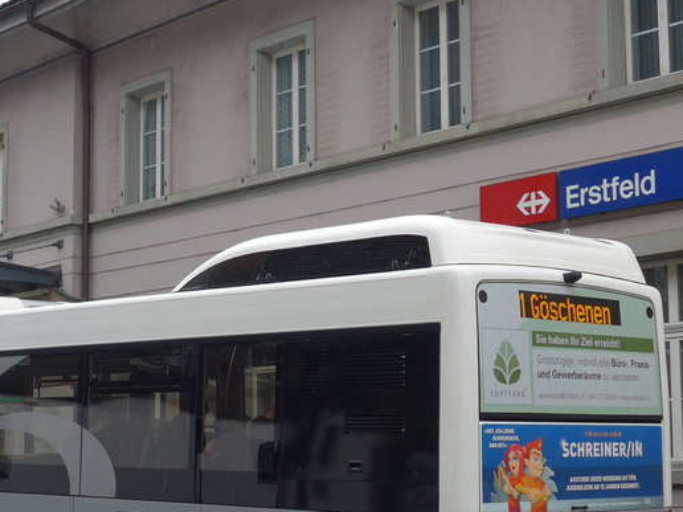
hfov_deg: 24.5
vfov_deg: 18.7
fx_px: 1559
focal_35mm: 79
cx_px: 193
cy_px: 294
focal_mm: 7
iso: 80
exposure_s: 1/250
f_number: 2.8
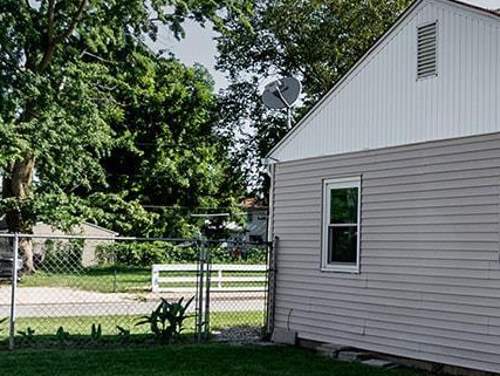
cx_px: 481
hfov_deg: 33.0
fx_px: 781
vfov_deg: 27.0
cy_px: 220
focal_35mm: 54
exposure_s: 1/1600
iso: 200
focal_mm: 10
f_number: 9
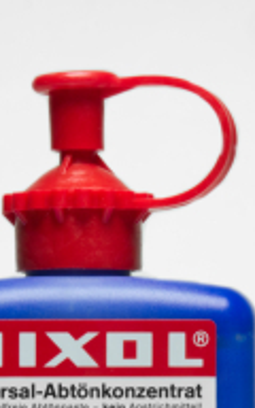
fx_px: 1968
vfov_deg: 11.7
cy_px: 421
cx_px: 78
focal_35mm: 177
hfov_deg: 7.4
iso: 200
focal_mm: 40
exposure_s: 1/10
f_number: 22
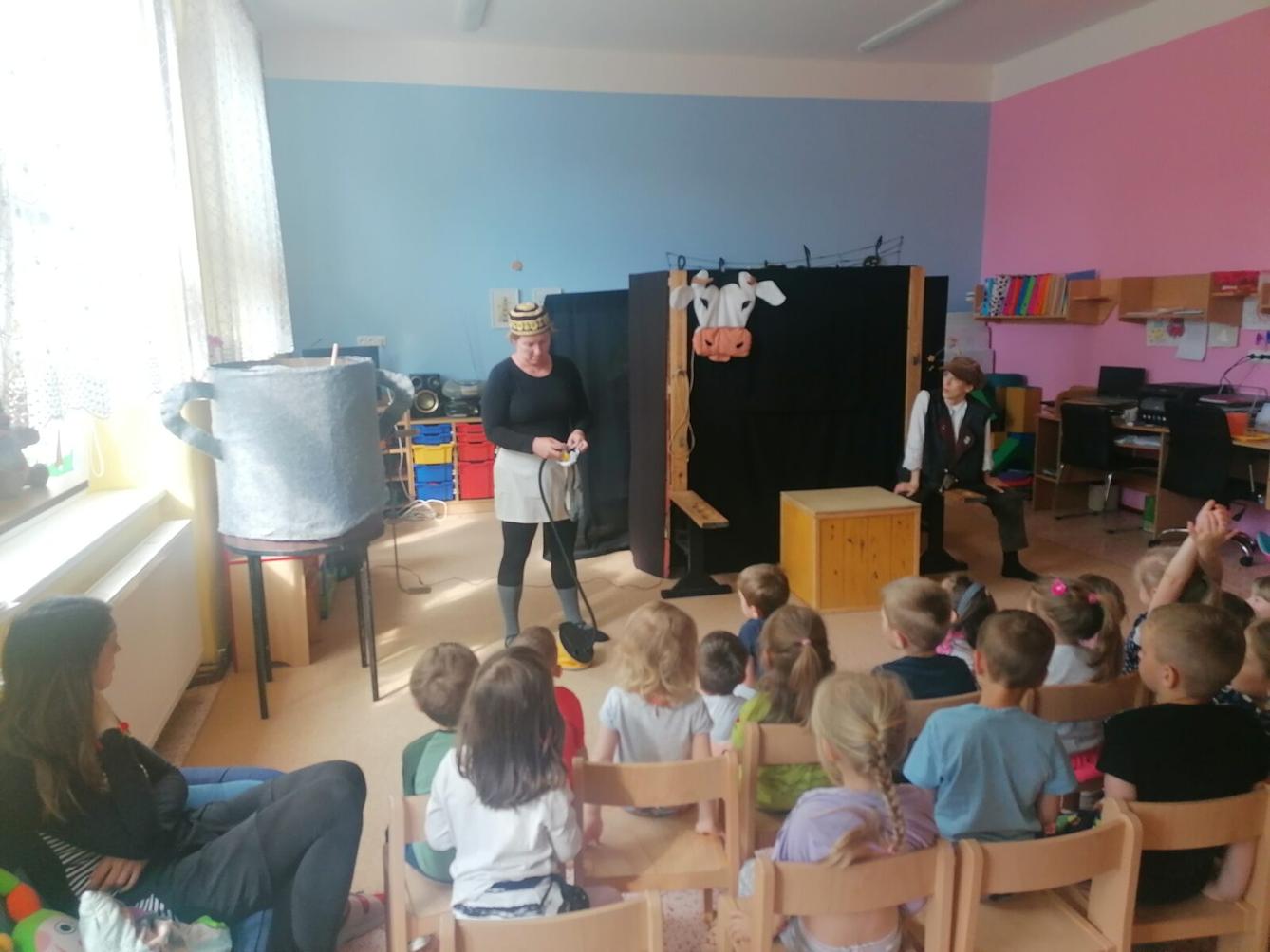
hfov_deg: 65.3
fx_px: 991
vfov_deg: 51.4
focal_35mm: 27
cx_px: 635
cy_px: 476
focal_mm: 4.75
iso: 100
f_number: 1.8
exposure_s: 1/50
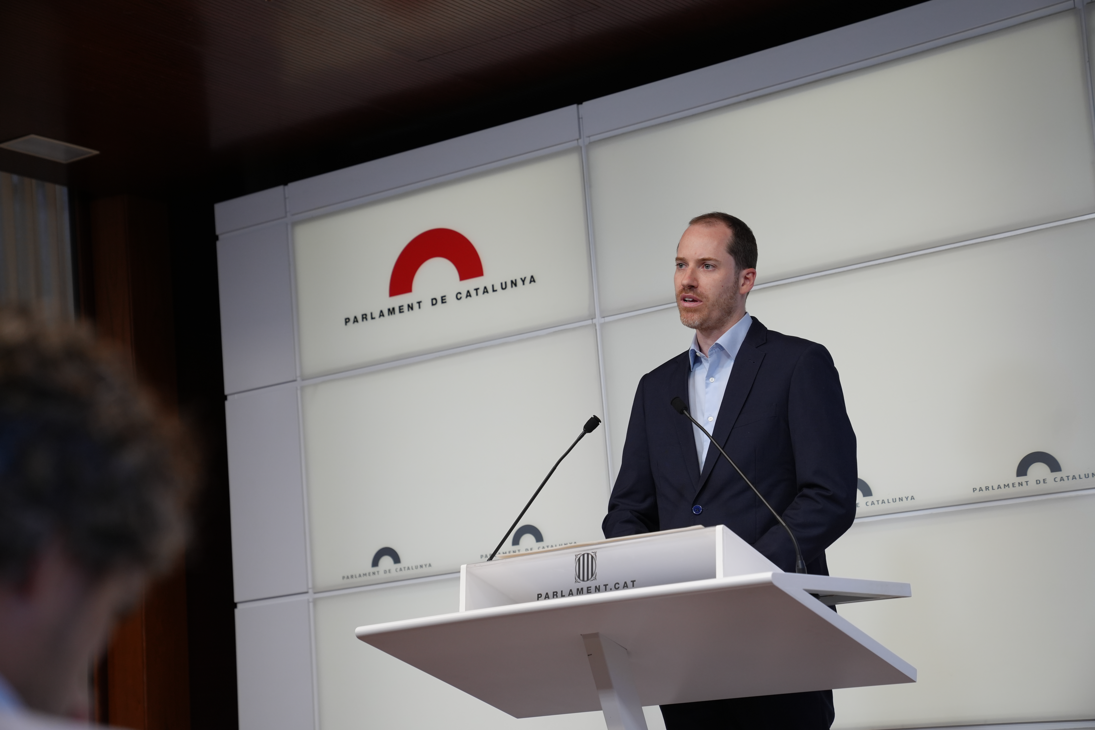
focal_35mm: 70
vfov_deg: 19.5
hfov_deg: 28.8
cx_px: 548
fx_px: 2129
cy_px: 365
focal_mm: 70
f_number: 4
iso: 640
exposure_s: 1/160
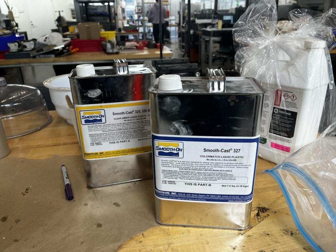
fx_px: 252
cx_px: 168
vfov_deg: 53.1
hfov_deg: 67.3
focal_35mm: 26
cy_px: 126
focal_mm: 5.1
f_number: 1.6
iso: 64
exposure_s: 1/120
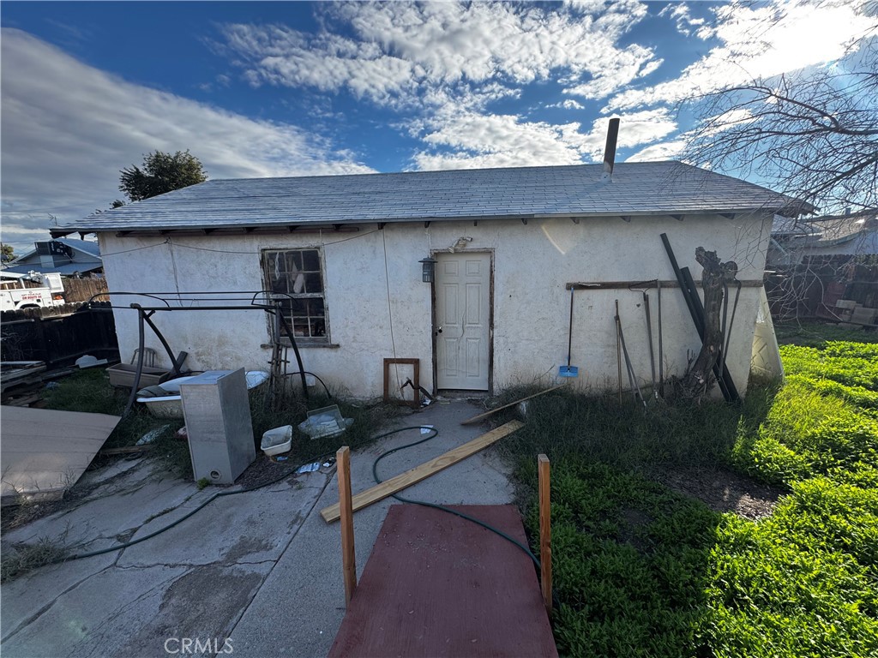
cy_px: 329
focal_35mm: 14
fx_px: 355
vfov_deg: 85.7
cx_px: 439
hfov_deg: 102.1
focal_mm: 2.22
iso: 40
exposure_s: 1/615
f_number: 2.2
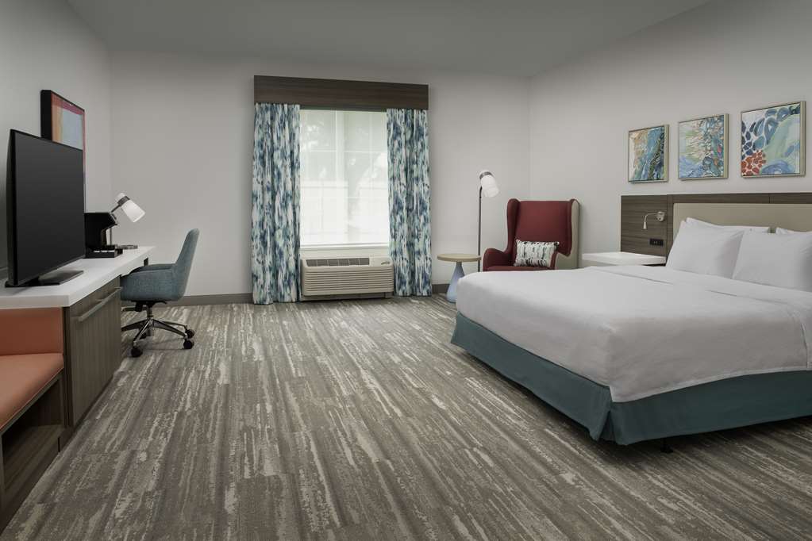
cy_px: 270
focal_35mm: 24
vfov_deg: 53.1
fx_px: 541
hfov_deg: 73.7
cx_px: 406
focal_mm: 24
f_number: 11
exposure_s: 1/125
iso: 400
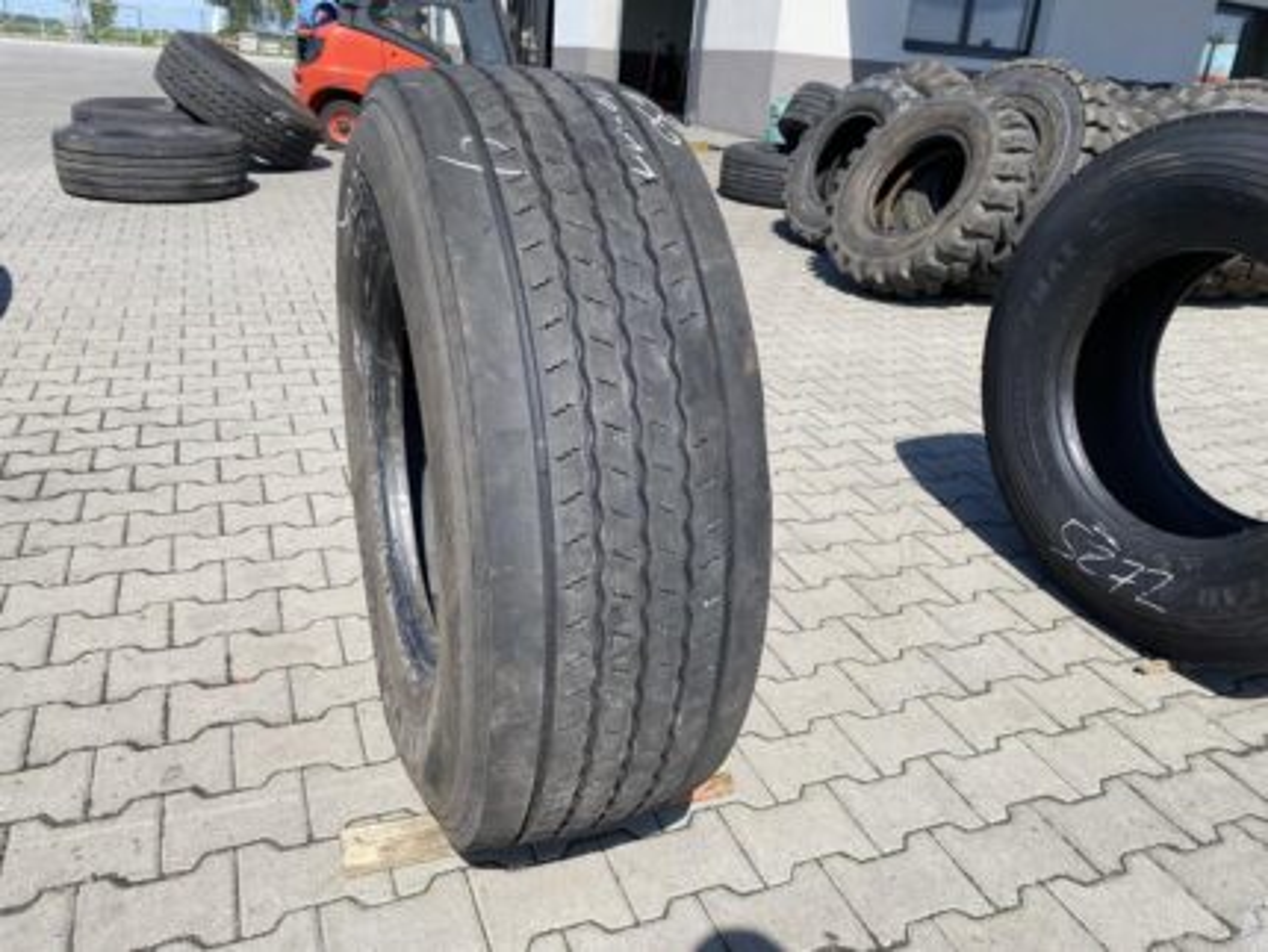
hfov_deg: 67.3
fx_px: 953
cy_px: 476
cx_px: 634
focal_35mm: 26
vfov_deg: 53.1
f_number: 1.8
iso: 32
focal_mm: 4.25
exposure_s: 1/1996
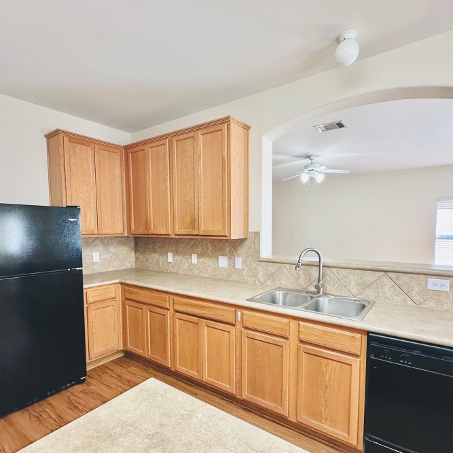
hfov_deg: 77.6
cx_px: 239
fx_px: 281
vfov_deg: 77.5
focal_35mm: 19
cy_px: 249
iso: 200
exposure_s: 1/120
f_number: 2.2
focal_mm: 2.22
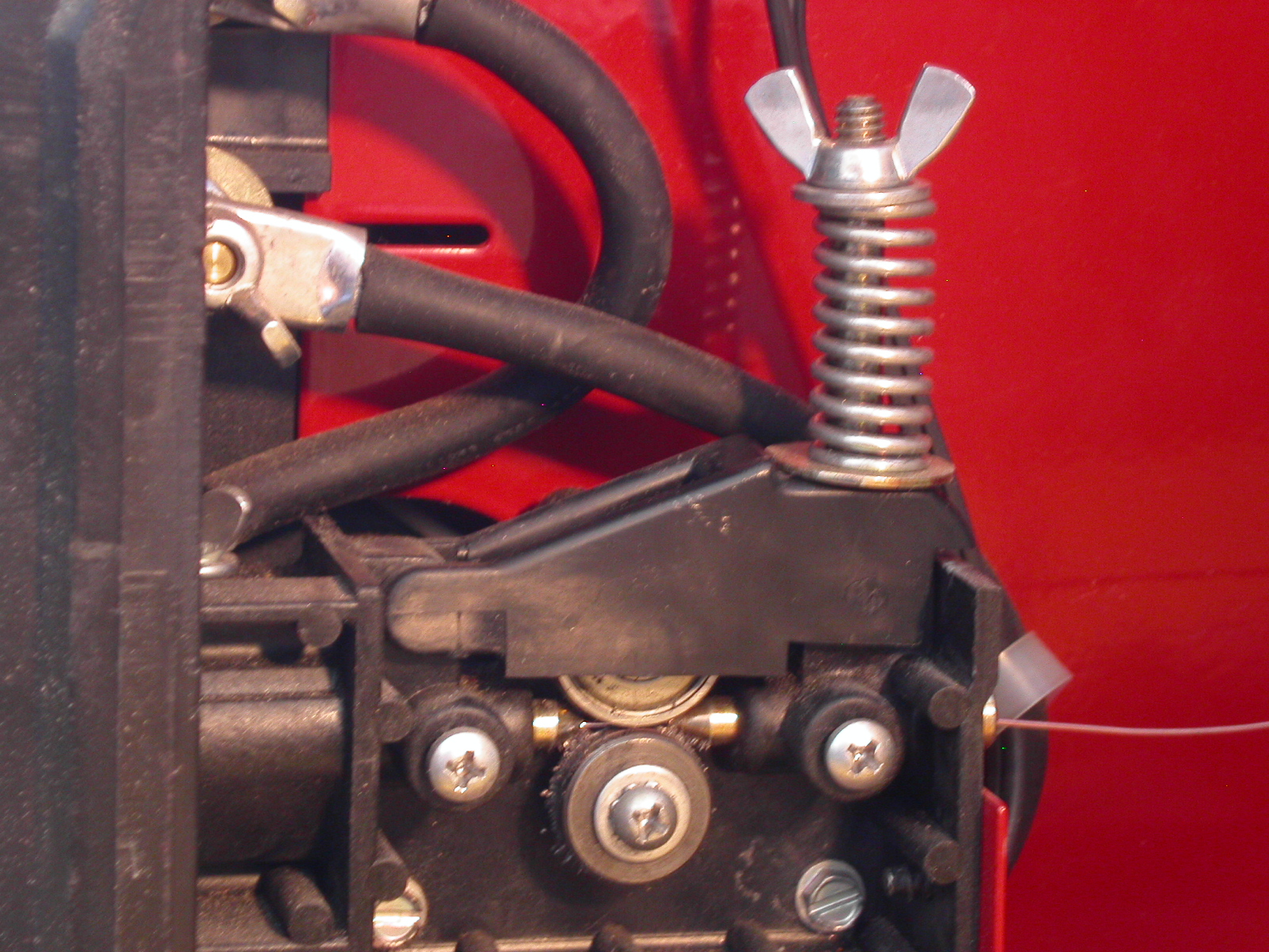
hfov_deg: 17.3
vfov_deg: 13.0
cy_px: 476
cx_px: 634
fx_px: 4179
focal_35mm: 114
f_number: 4.7
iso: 200
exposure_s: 1/6
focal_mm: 23.4
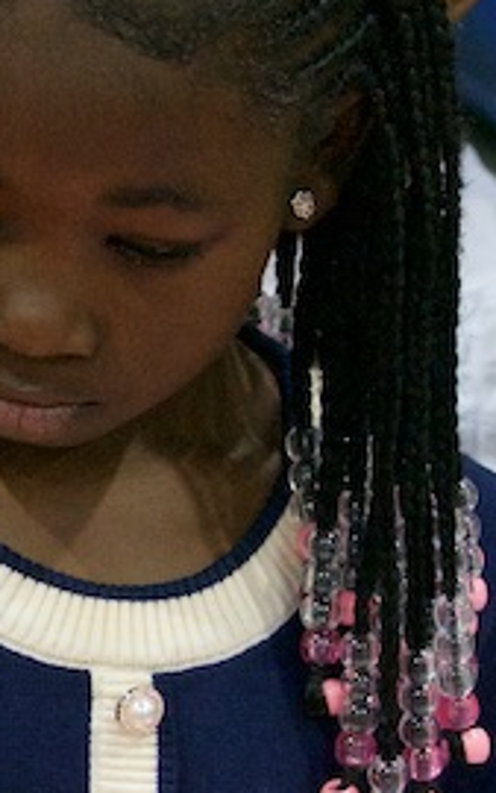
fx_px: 6738
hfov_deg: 4.1
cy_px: 671
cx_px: -637
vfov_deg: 6.7
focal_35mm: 312
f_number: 4.5
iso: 2500
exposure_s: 1/160
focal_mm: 55
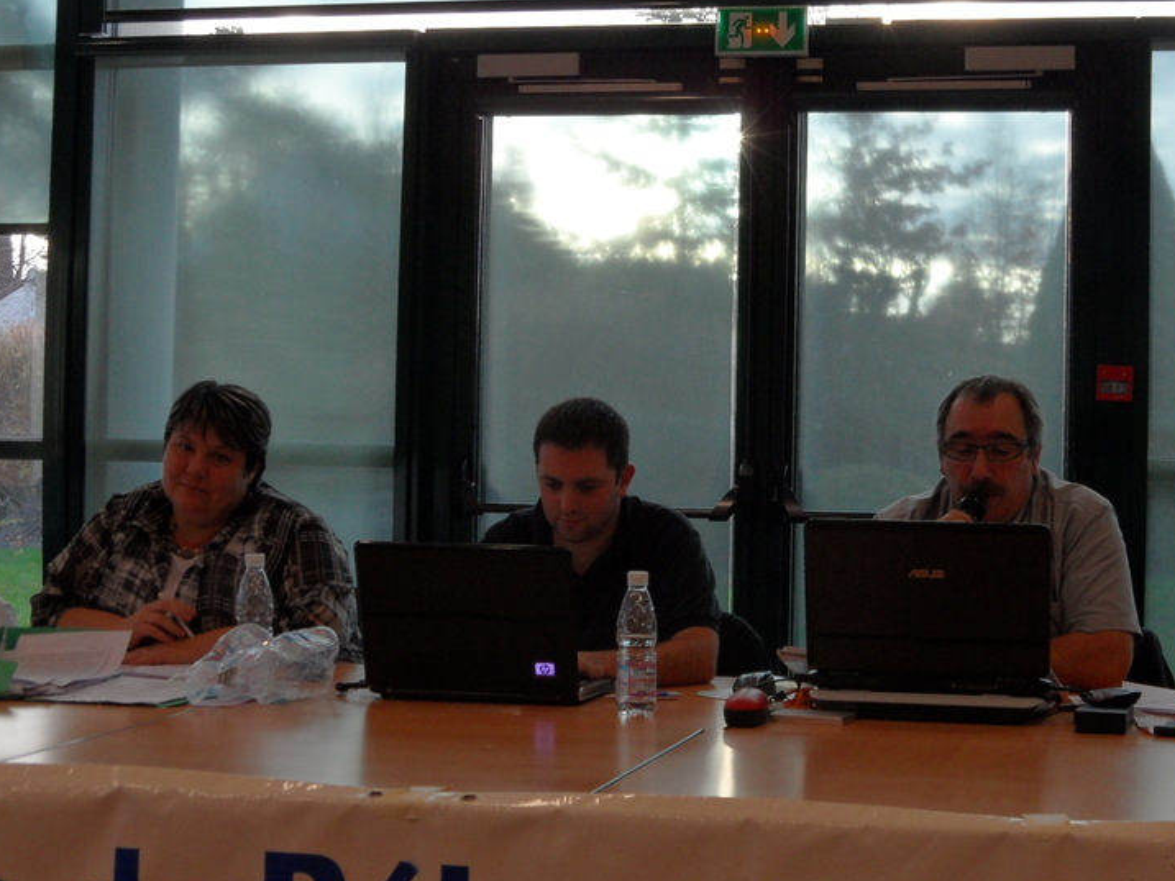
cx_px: 780
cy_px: 427
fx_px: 2274
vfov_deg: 21.9
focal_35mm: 67
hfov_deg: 28.8
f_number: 3.8
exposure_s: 1/60
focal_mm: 8.2
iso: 100
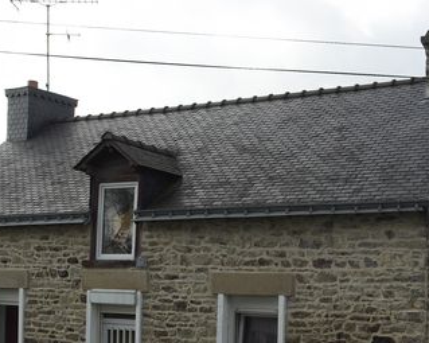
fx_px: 814
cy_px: 289
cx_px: 342
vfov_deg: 23.3
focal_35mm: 64
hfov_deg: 28.9
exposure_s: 1/60
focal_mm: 19
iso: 100
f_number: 11
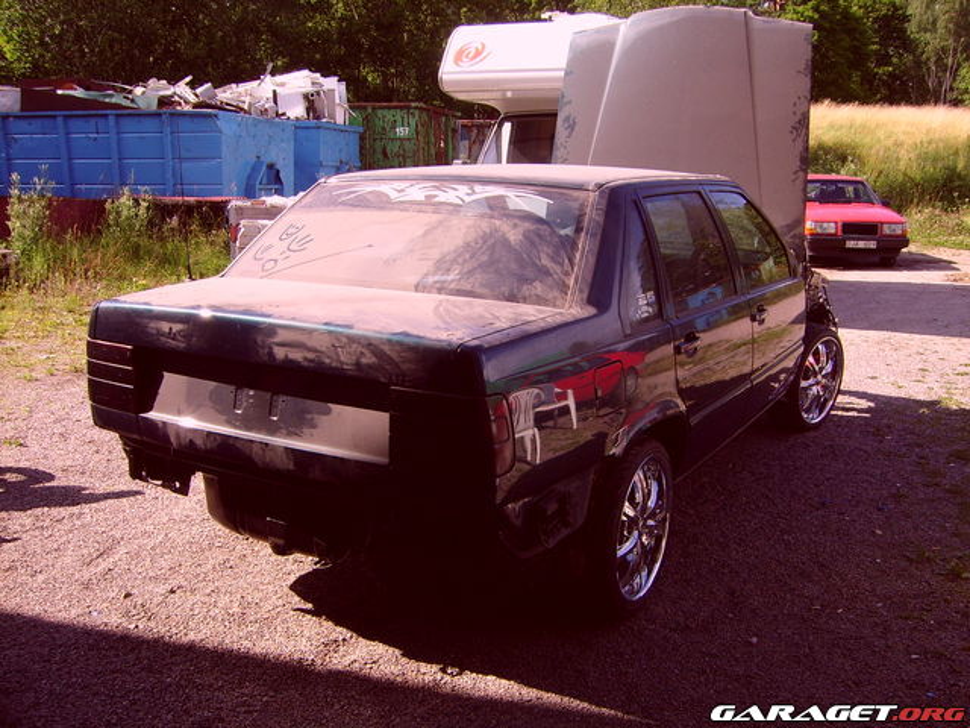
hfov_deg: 52.6
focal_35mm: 35
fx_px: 981
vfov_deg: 40.7
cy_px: 364
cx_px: 485
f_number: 5.8
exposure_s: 1/192
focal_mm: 5.95
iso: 50
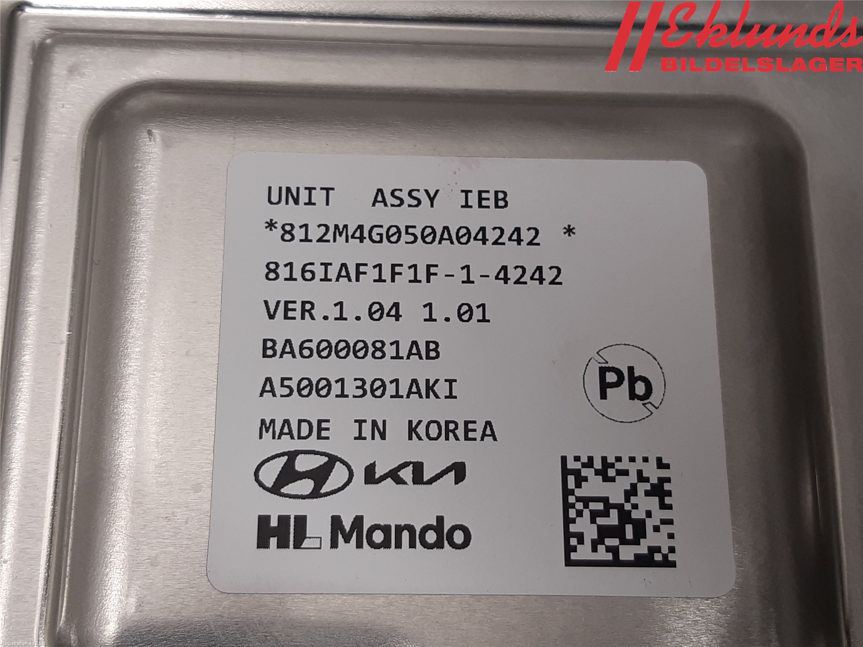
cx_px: 432
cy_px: 324
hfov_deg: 67.3
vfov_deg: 53.1
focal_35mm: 26
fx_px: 648
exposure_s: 1/50
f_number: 1.7
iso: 64
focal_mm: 3.93
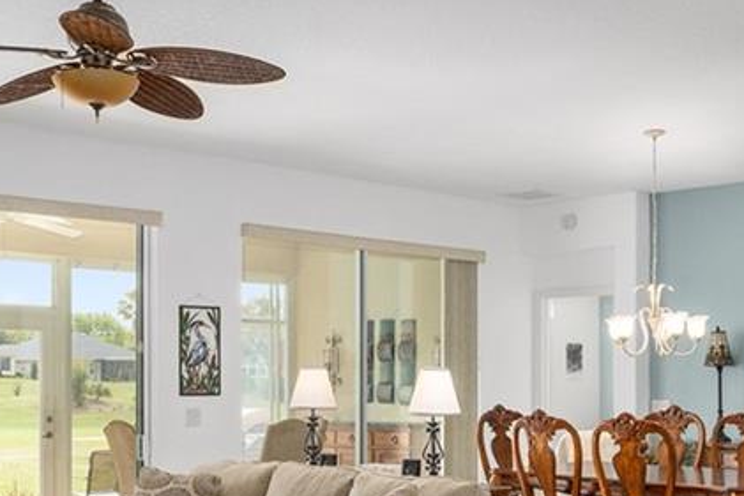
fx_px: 1178
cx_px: 424
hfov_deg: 35.0
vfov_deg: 23.5
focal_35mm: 57
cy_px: 387
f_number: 8
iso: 320
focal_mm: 15
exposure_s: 1/20
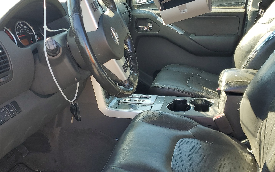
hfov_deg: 50.3
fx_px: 292
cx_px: 148
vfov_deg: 32.7
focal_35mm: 39
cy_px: 99
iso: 50
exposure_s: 1/278
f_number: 1.5
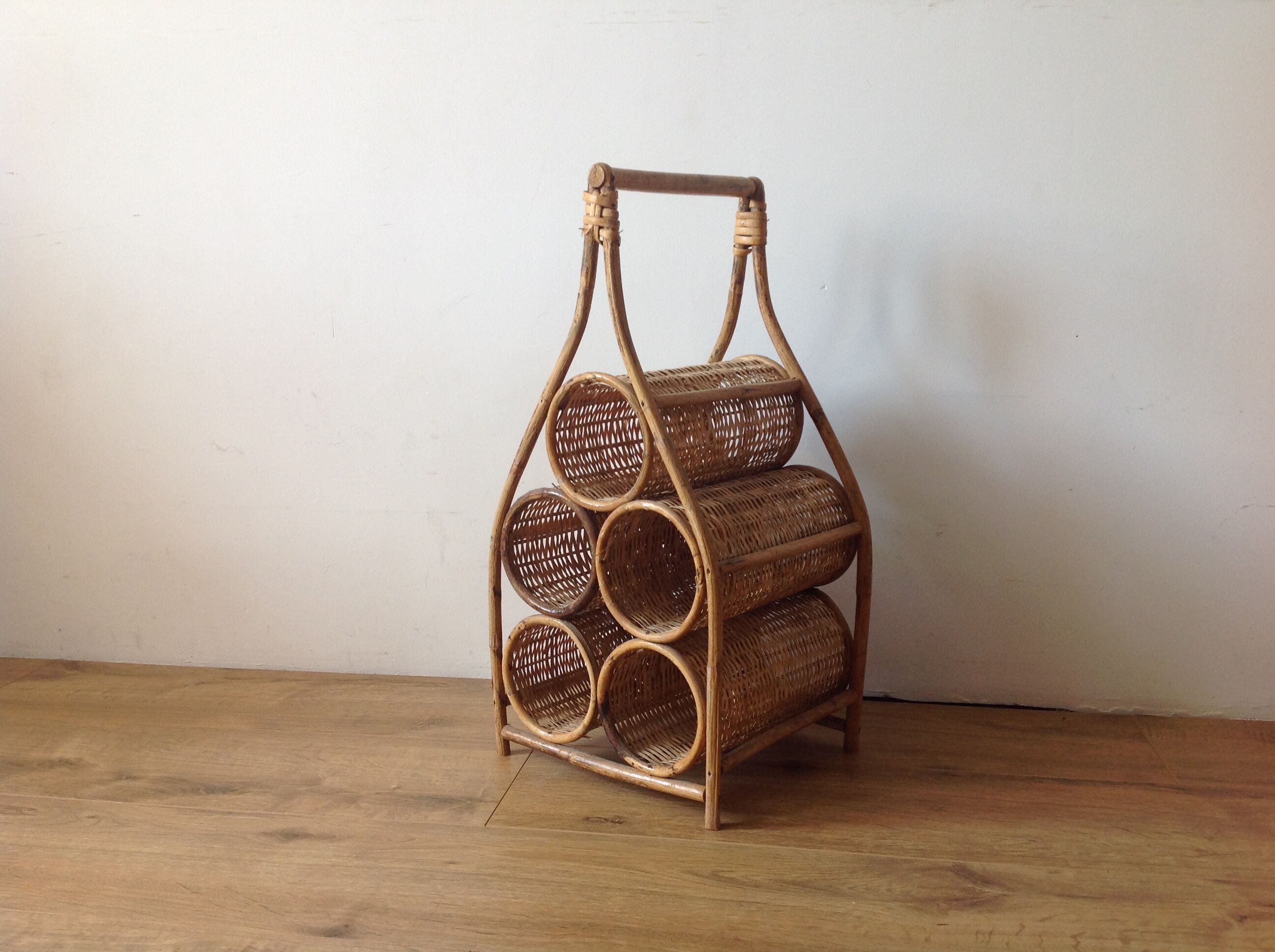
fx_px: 1287
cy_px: 476
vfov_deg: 40.6
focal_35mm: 35
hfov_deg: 52.7
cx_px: 638
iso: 64
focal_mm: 4.28
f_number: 2.4
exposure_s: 1/40
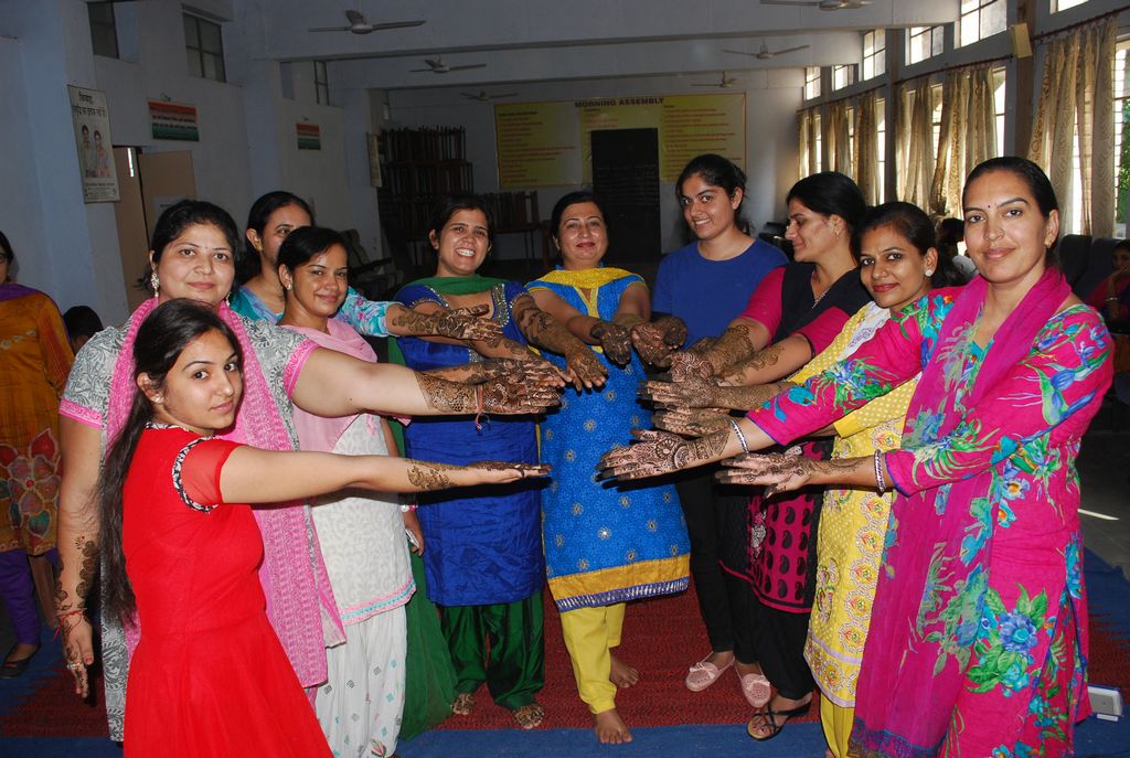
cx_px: 565
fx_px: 943
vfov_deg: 43.8
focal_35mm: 30
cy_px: 379
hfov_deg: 61.8
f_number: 6.3
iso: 400
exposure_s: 1/125
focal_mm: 20
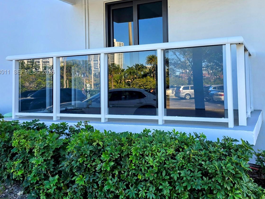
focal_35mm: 33
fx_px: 253
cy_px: 72
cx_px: 171
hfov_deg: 54.5
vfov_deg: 42.6
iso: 20
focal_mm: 6.3
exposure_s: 1/180
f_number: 1.7
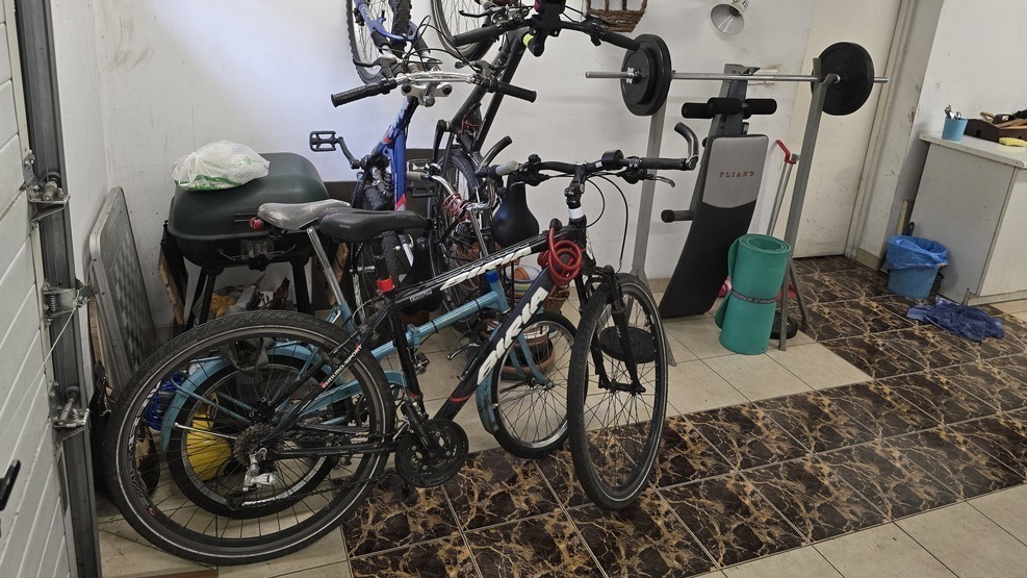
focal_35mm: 26
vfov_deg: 43.7
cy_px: 191
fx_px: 708
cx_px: 499
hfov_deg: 71.9
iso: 160
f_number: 1.7
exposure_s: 1/100
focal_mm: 6.3
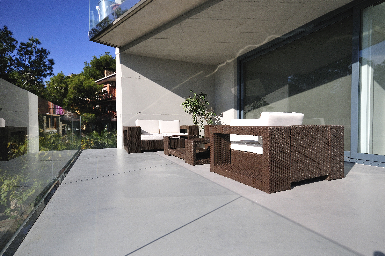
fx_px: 208
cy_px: 128
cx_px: 192
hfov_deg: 85.5
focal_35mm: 20
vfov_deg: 63.1
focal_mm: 13
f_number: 8
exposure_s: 1/800
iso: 400
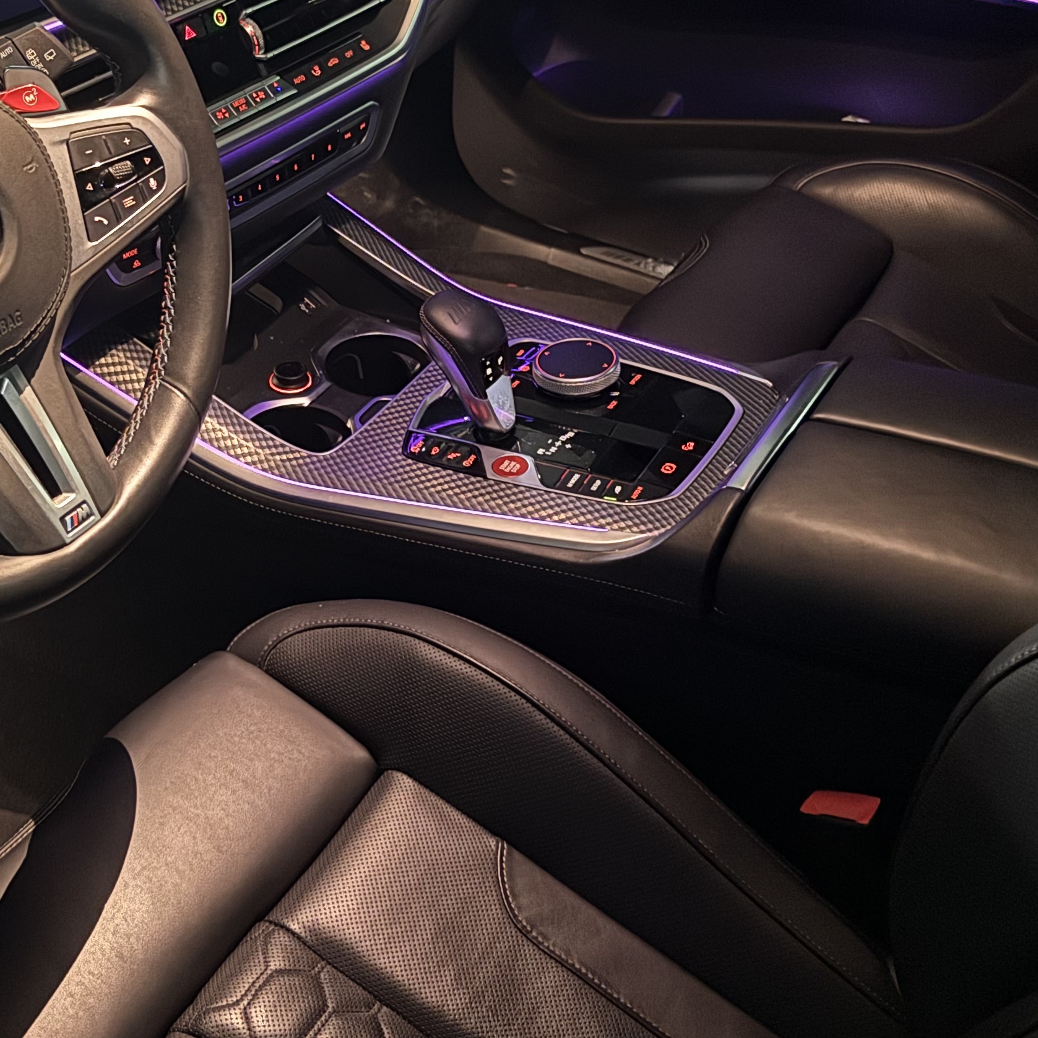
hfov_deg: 33.0
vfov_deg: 33.0
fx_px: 1730
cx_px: 321
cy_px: 308
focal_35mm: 51
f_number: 1.78
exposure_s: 1/21
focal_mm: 6.76
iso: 1600
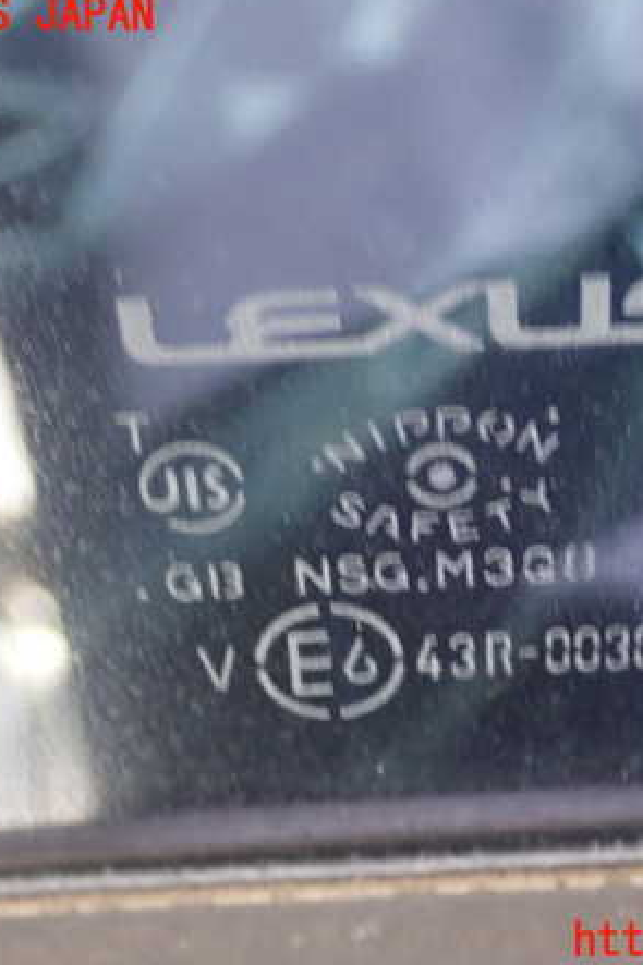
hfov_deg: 19.7
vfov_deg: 29.3
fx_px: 1850
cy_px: 479
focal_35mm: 69
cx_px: 412
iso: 1000
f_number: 3.2
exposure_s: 1/13
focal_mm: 8.99
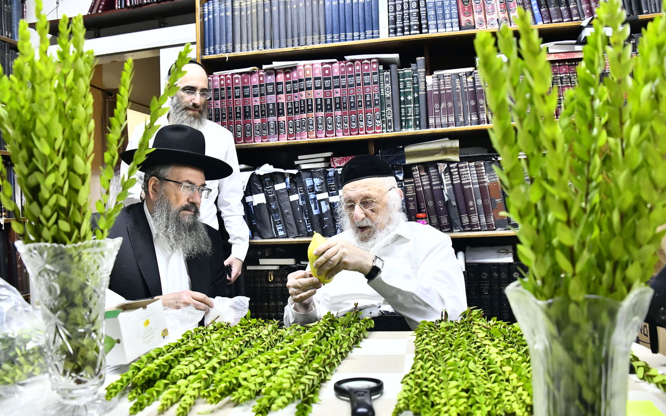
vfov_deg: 43.1
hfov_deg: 64.6
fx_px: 526
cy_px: 195
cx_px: 337
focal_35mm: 29
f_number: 5.6
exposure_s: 1/200
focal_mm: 28
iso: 4000
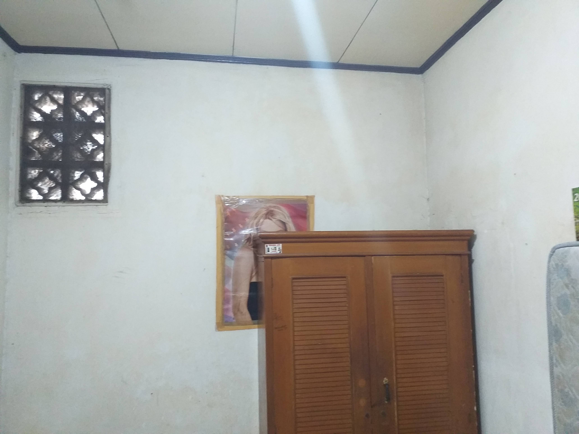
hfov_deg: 67.3
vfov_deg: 53.1
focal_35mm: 26
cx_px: 290
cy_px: 217
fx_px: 435
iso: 320
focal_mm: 3.6
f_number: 1.9
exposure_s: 1/25
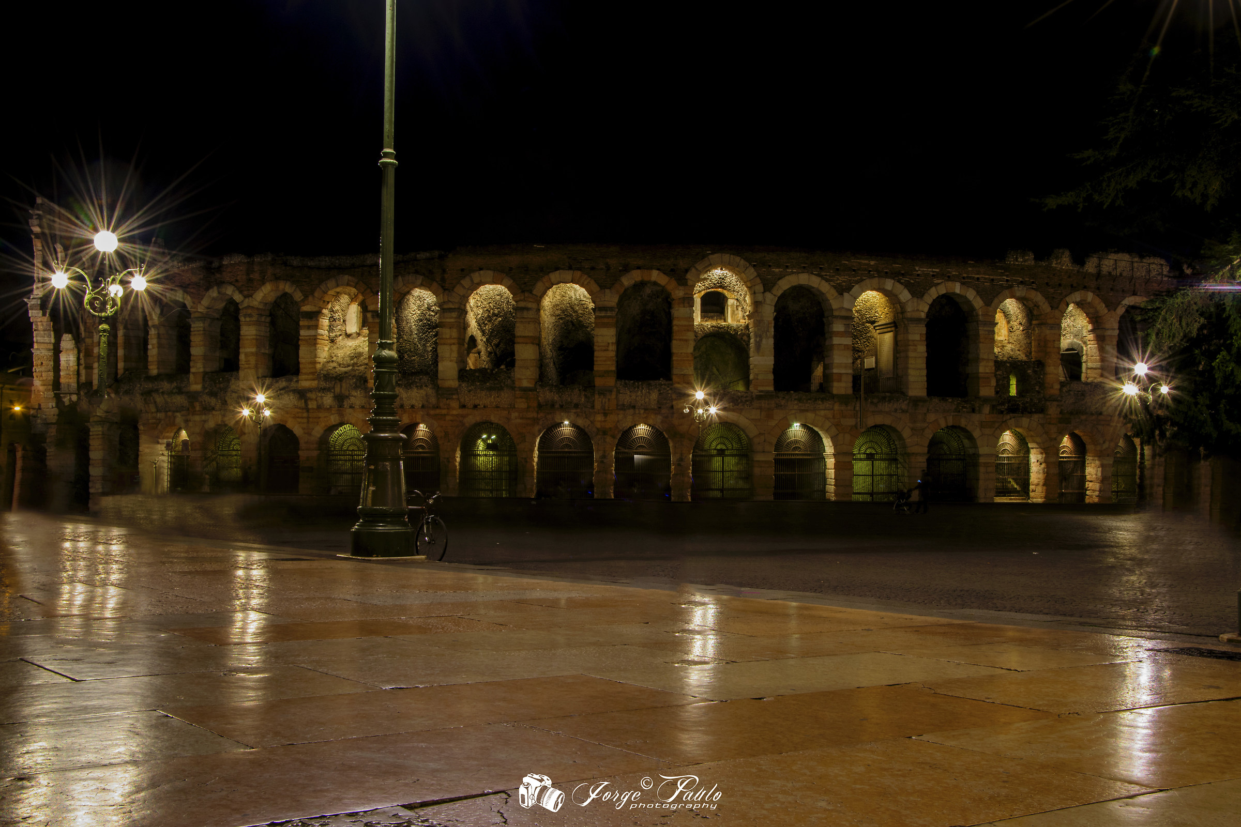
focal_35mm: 39
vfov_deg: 34.2
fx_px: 1344
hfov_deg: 49.6
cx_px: 620
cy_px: 414
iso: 100
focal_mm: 26
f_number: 18
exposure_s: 25
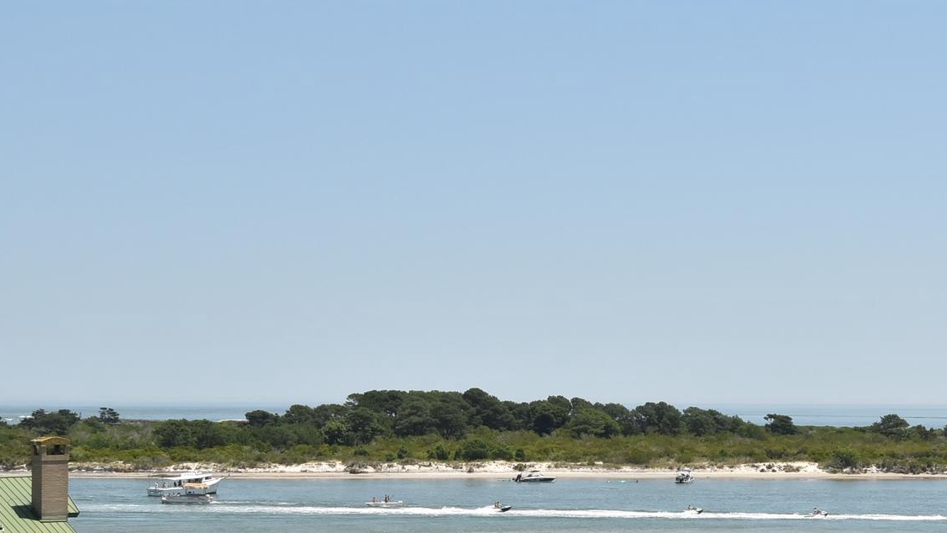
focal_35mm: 80
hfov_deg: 26.2
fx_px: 2009
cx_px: 690
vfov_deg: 15.1
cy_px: 378
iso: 640
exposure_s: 1/800
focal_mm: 28
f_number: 14
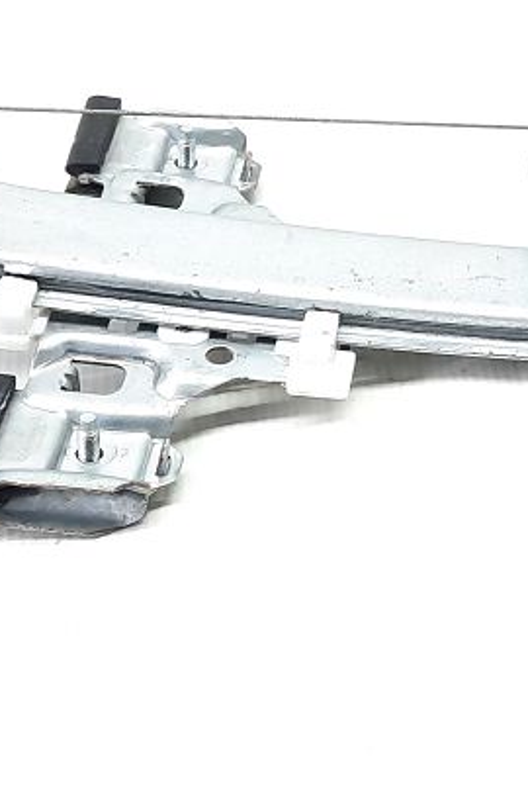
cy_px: 249
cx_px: 643
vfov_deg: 26.1
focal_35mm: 77
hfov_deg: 16.9
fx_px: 1694
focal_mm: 4.6
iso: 160
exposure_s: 1/50
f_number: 2
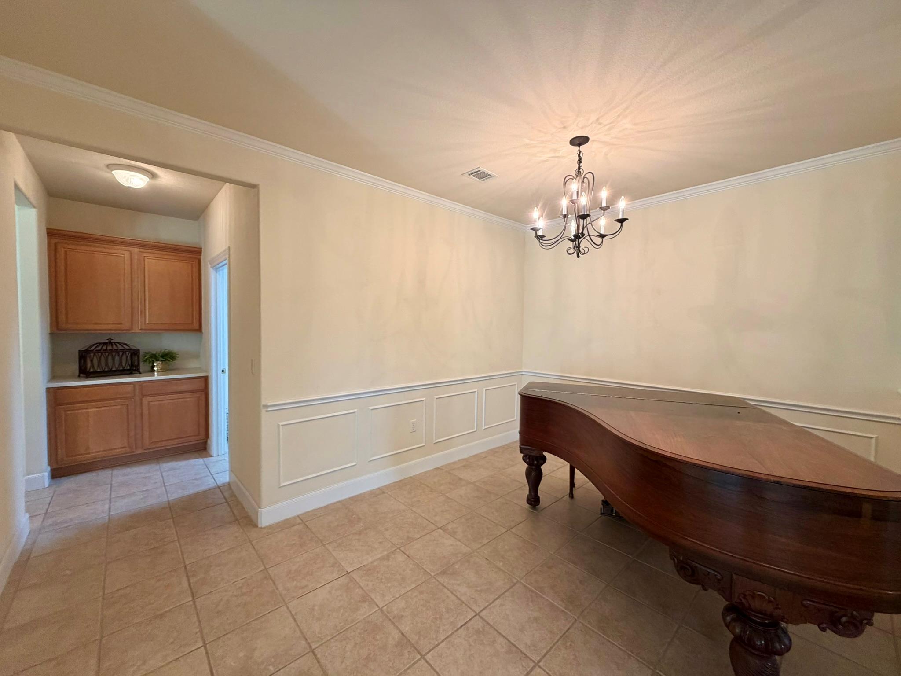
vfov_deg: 85.7
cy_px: 338
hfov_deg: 102.1
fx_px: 364
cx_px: 450
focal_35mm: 14
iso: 200
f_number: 2.2
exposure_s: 1/60
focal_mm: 2.22
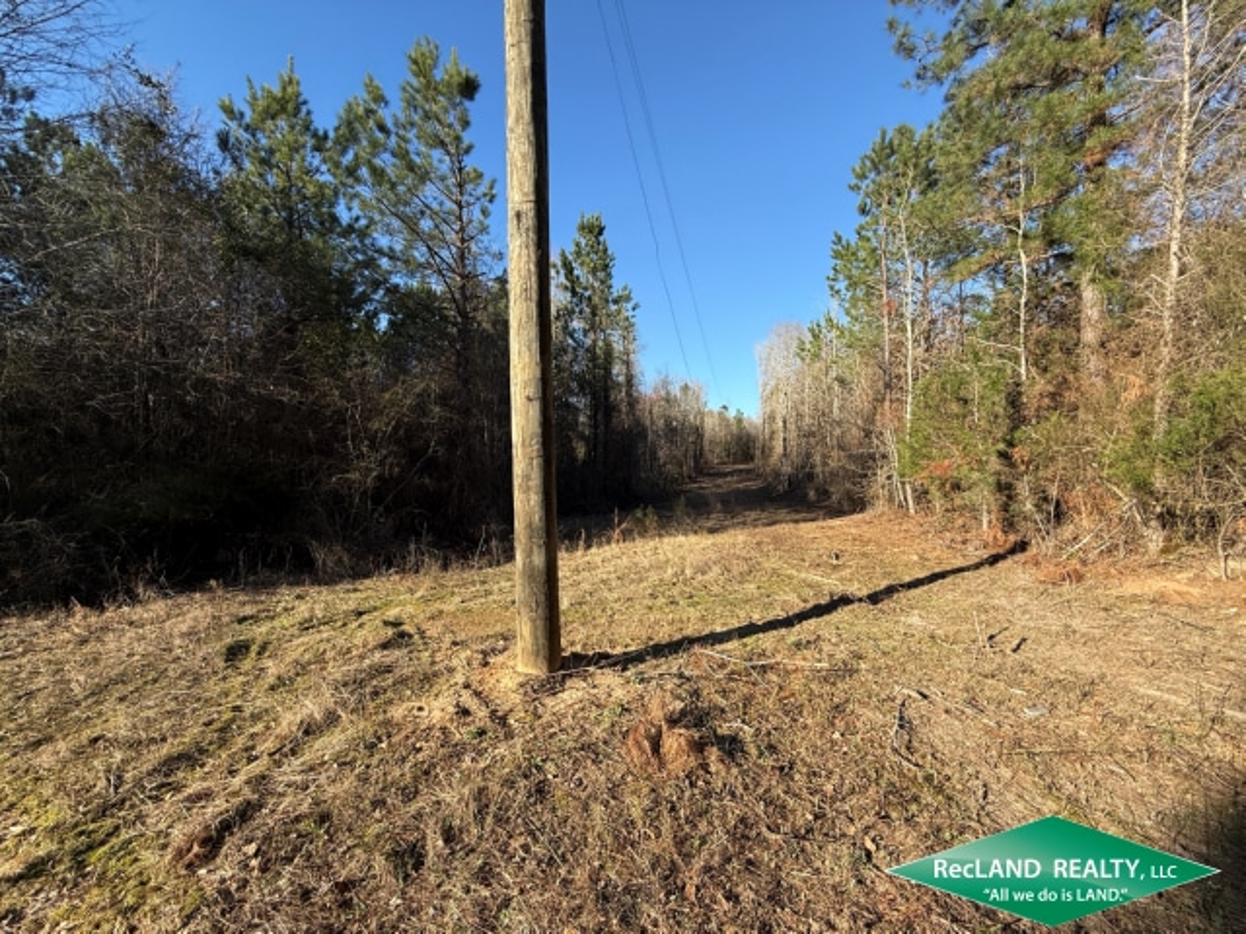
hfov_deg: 102.1
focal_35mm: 14
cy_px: 467
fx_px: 504
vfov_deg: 85.7
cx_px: 623
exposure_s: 1/734
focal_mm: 2.22
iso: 50
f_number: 2.2
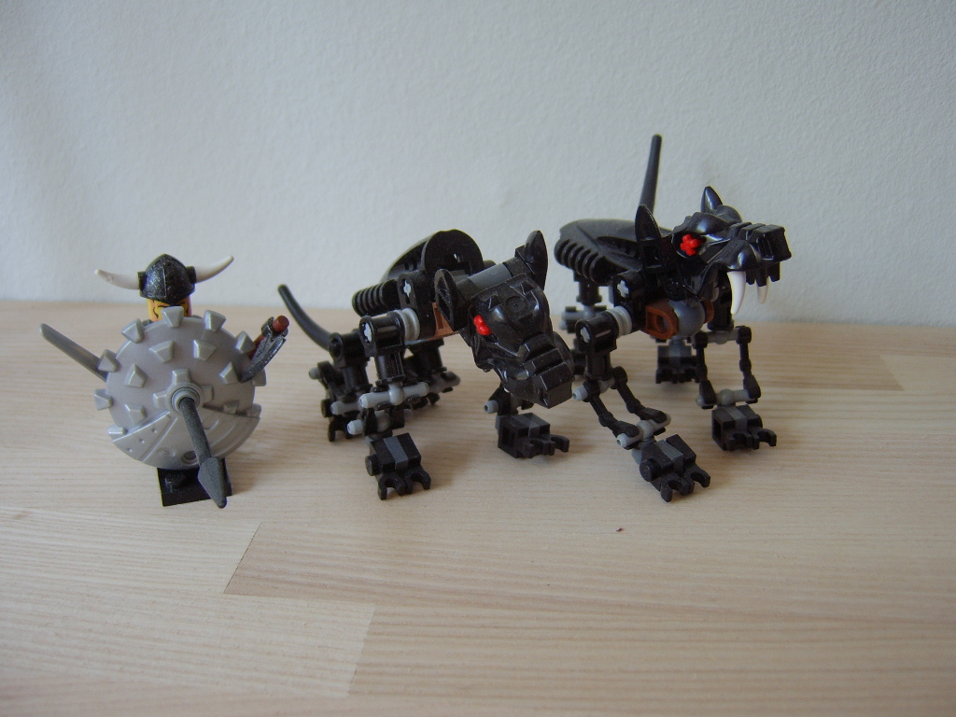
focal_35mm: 31
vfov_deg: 45.4
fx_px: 856
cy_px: 358
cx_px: 478
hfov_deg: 58.4
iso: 100
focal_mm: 8.13
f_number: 2.7
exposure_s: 1/38
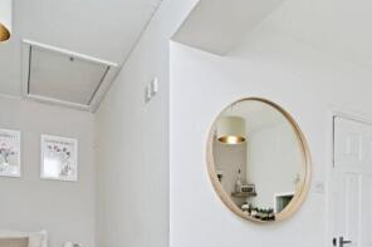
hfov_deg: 58.8
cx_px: 251
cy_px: 245
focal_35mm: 31
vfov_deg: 37.8
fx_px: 320
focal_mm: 14
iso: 320
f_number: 8
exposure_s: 1/60
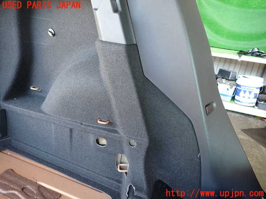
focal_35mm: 25
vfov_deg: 54.9
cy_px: 100
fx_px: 192
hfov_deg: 69.4
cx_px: 133
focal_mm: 4.5
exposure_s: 1/40
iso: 200
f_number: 2
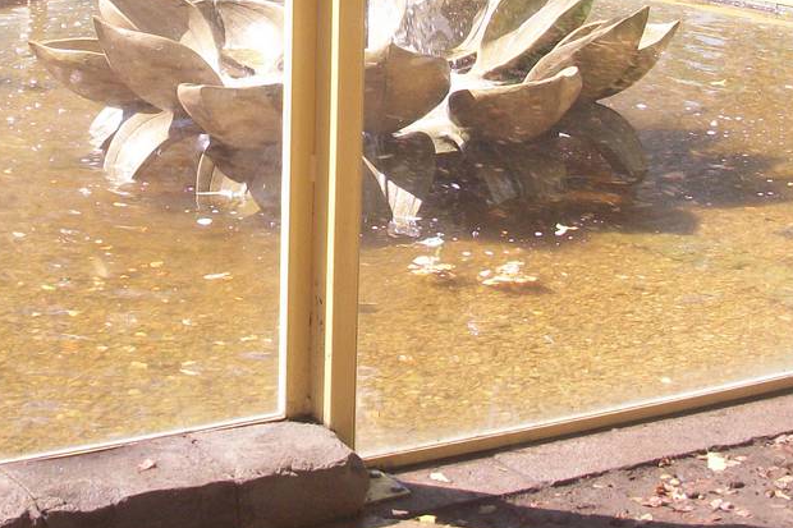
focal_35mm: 94
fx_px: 2070
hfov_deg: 21.6
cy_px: -84
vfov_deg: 14.2
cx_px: 233
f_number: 3.1
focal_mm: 6.3
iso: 80
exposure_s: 1/400
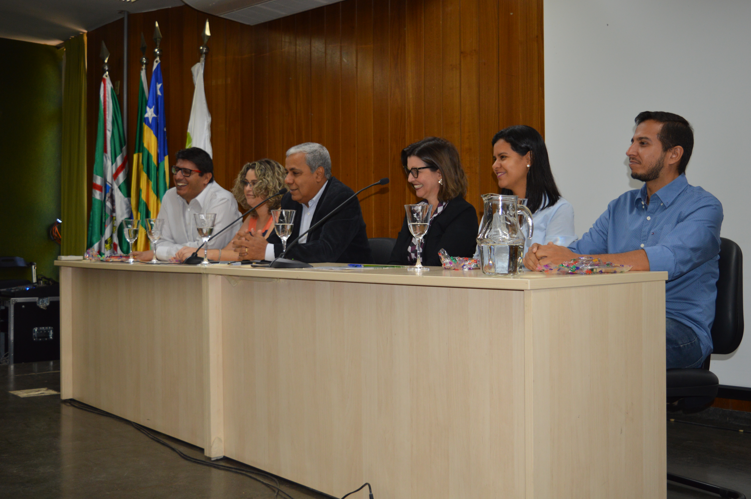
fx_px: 844
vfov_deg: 33.0
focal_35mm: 40
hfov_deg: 48.0
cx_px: 376
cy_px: 250
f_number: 4
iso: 400
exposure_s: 1/80
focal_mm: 27
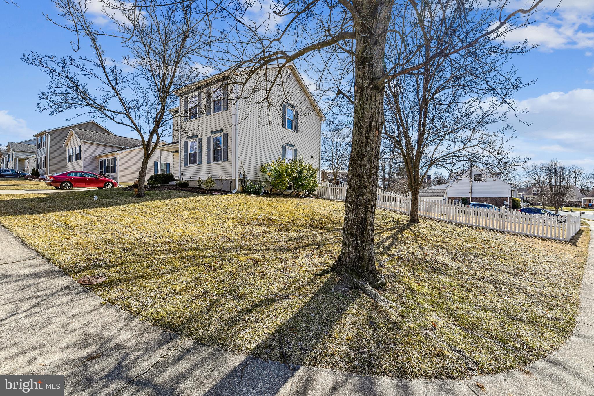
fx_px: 247
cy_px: 198
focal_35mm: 15
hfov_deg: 100.4
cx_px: 297
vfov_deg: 77.3
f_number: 8
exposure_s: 1/250
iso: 100
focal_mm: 15
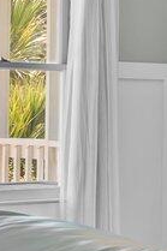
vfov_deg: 13.1
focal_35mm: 157
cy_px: 103
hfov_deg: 8.5
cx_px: 258
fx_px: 1094
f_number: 4
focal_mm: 16
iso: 320
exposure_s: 1/15
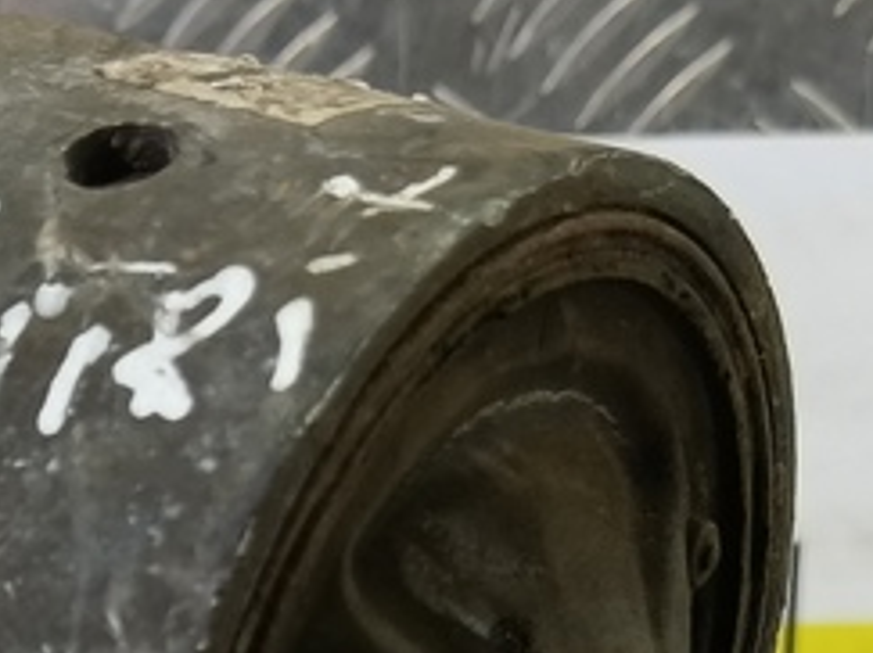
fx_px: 2445
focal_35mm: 97
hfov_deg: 20.1
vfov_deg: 13.3
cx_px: 223
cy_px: 1270
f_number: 1.6
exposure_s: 1/50
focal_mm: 4.11
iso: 160
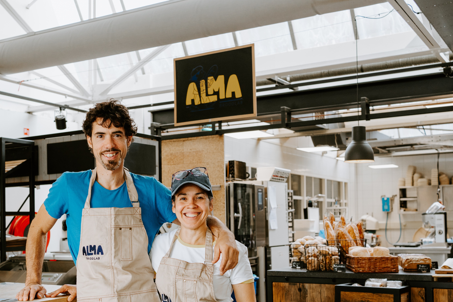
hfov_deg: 41.9
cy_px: 203
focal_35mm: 47
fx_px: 591
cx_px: 203
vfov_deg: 28.5
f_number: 4.5
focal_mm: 35
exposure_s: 1/320
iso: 800
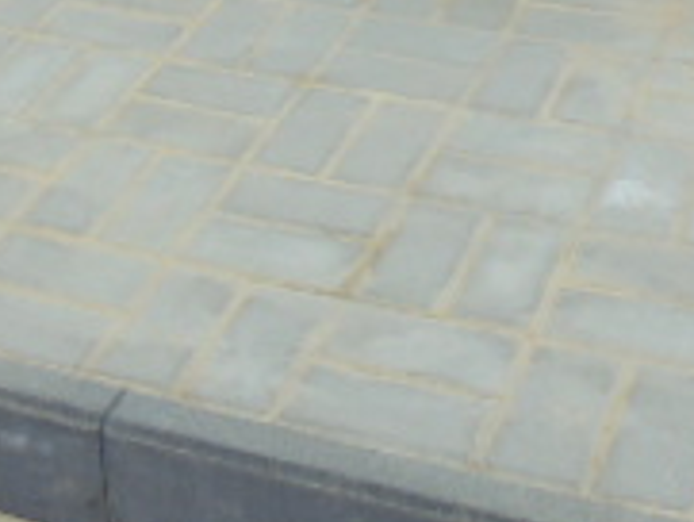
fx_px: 1846
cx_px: 284
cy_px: -372
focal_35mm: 92
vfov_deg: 14.4
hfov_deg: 21.3
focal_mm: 4.6
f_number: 3.5
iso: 100
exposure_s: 1/400
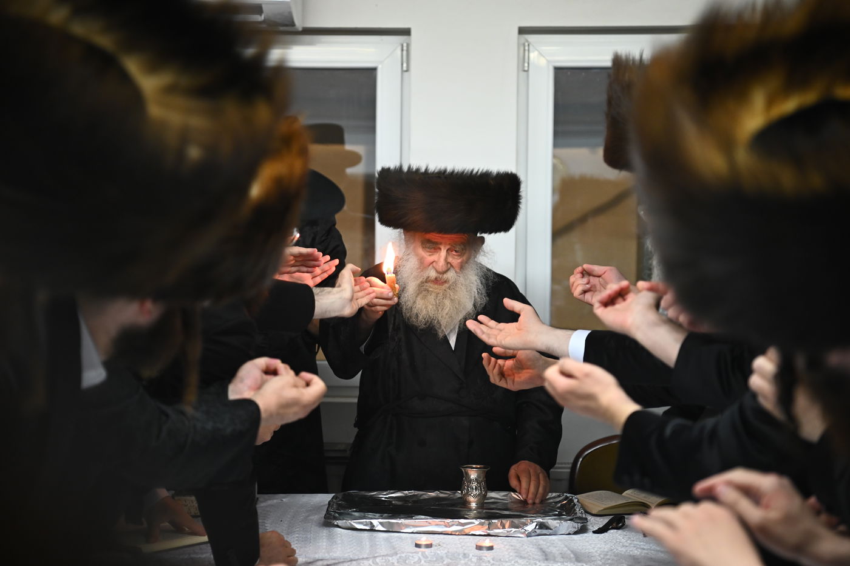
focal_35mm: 70
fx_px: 1652
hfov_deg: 28.9
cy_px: 283
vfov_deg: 19.4
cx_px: 425
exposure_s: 1/125
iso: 2000
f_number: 2.8
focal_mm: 70
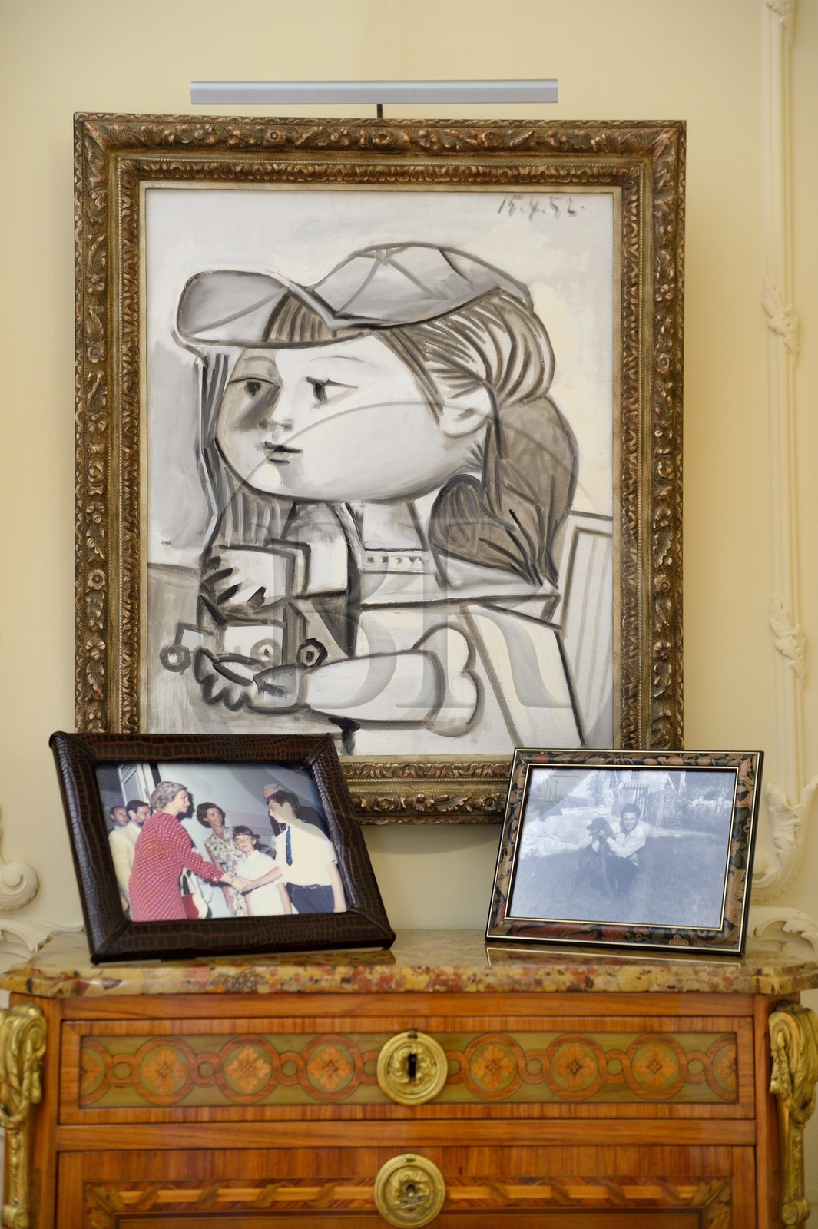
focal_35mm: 55
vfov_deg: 36.3
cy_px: 614
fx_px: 1876
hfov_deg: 24.6
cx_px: 409
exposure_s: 1/60
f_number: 2.8
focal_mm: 55
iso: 800
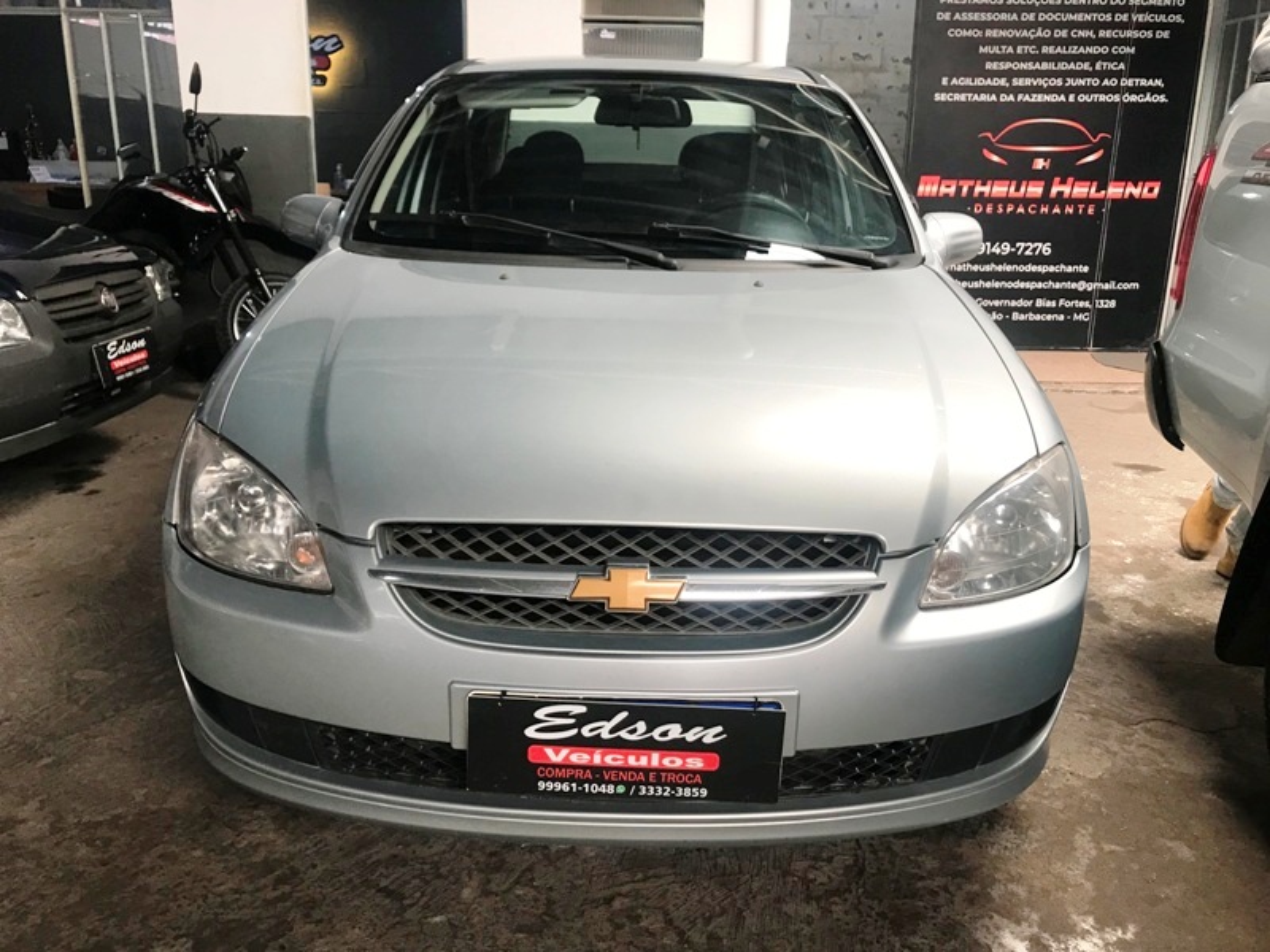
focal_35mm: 28
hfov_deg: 63.4
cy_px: 476
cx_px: 635
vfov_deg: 49.7
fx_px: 1027
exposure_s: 1/40
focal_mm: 3.99
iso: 25
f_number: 1.8
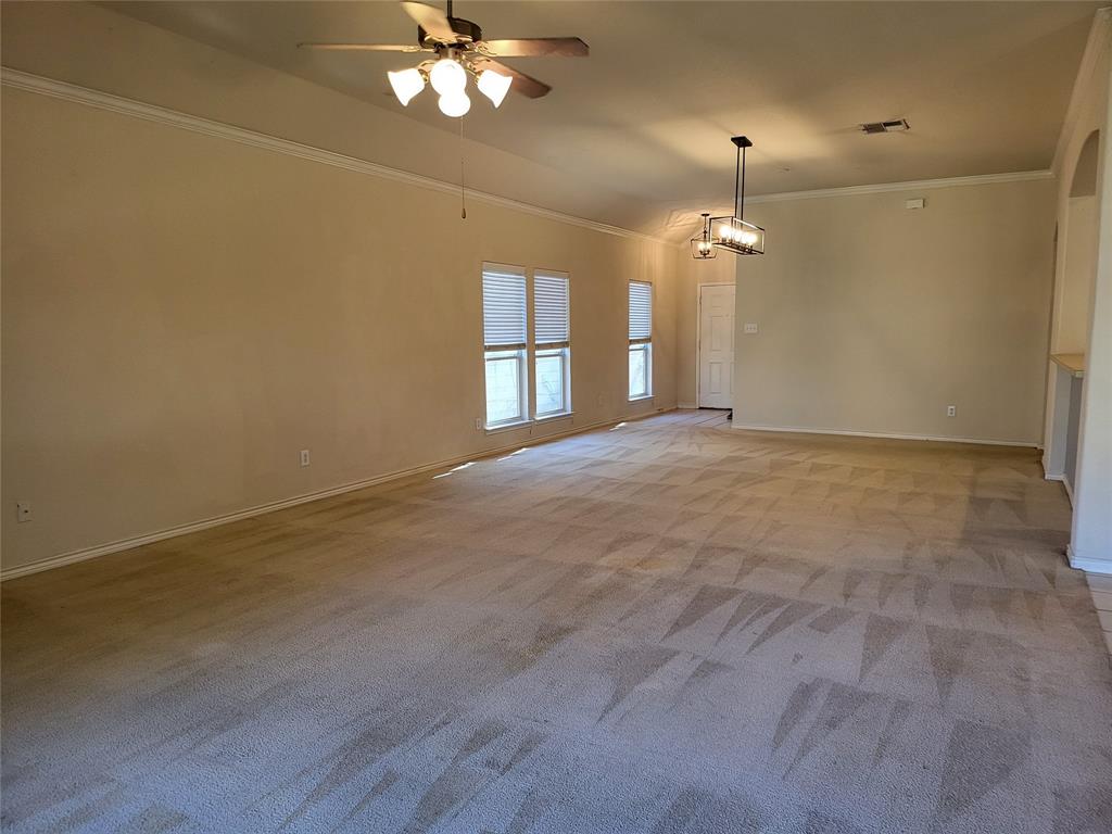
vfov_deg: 56.8
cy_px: 417
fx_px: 771
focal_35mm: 24
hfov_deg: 71.6
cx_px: 556
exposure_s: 1/120
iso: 250
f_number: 1.8
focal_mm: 5
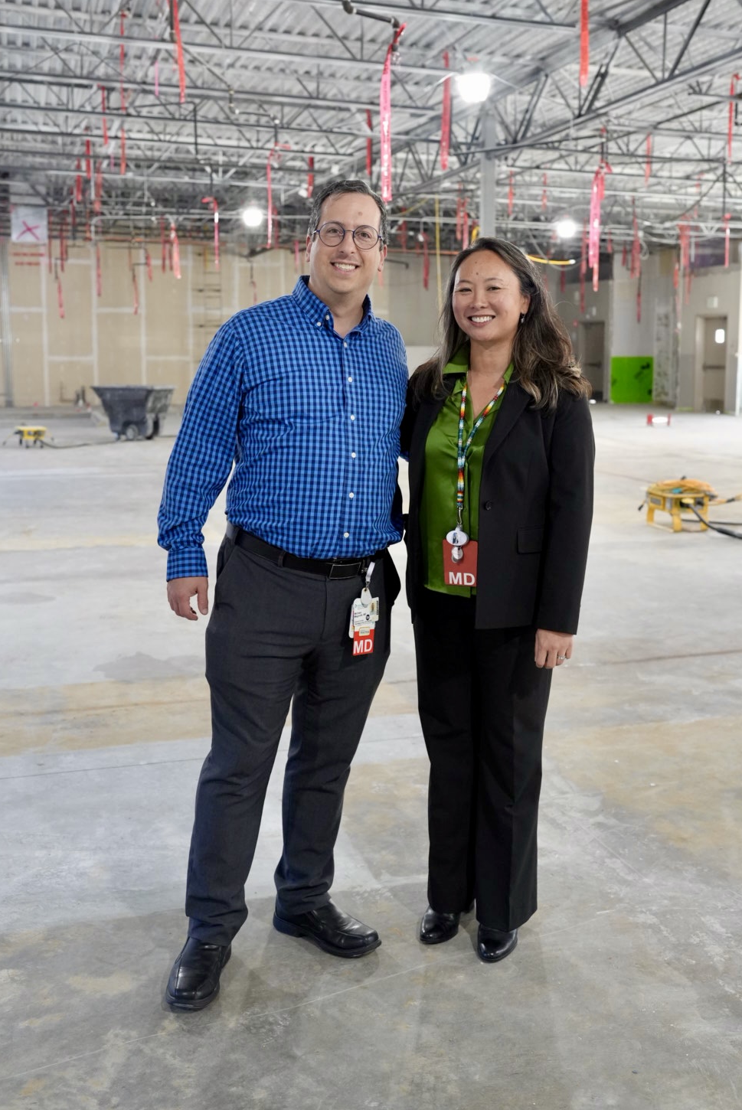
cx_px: 397
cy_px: 493
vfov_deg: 49.4
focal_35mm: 39
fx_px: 1204
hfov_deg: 34.2
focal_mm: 35
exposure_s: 1/160
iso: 2500
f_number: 4
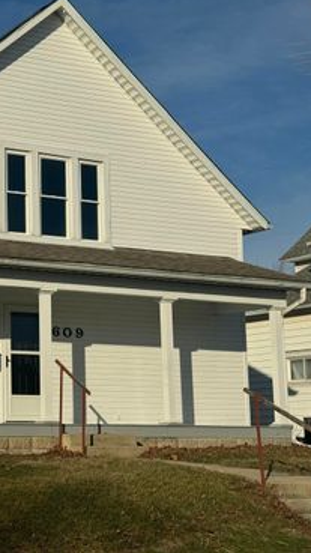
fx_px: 1041
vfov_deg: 29.7
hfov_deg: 16.4
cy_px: 273
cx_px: -45
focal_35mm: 71
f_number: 1.78
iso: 64
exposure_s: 1/15385
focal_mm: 6.76
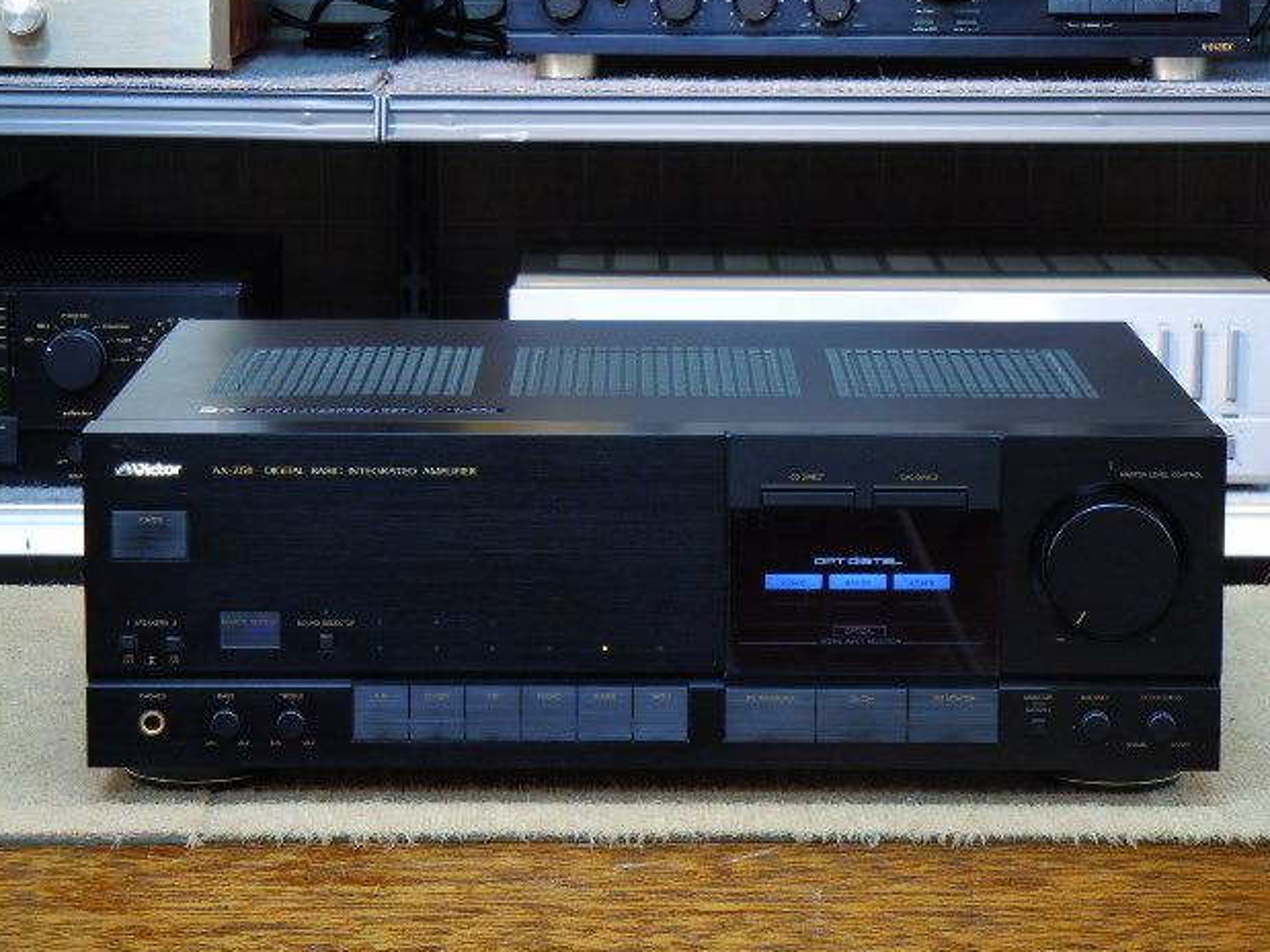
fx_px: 4402
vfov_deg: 12.3
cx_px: 646
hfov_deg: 16.4
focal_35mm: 120
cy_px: 464
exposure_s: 1/2.5
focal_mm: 20.9
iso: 100
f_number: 4.6
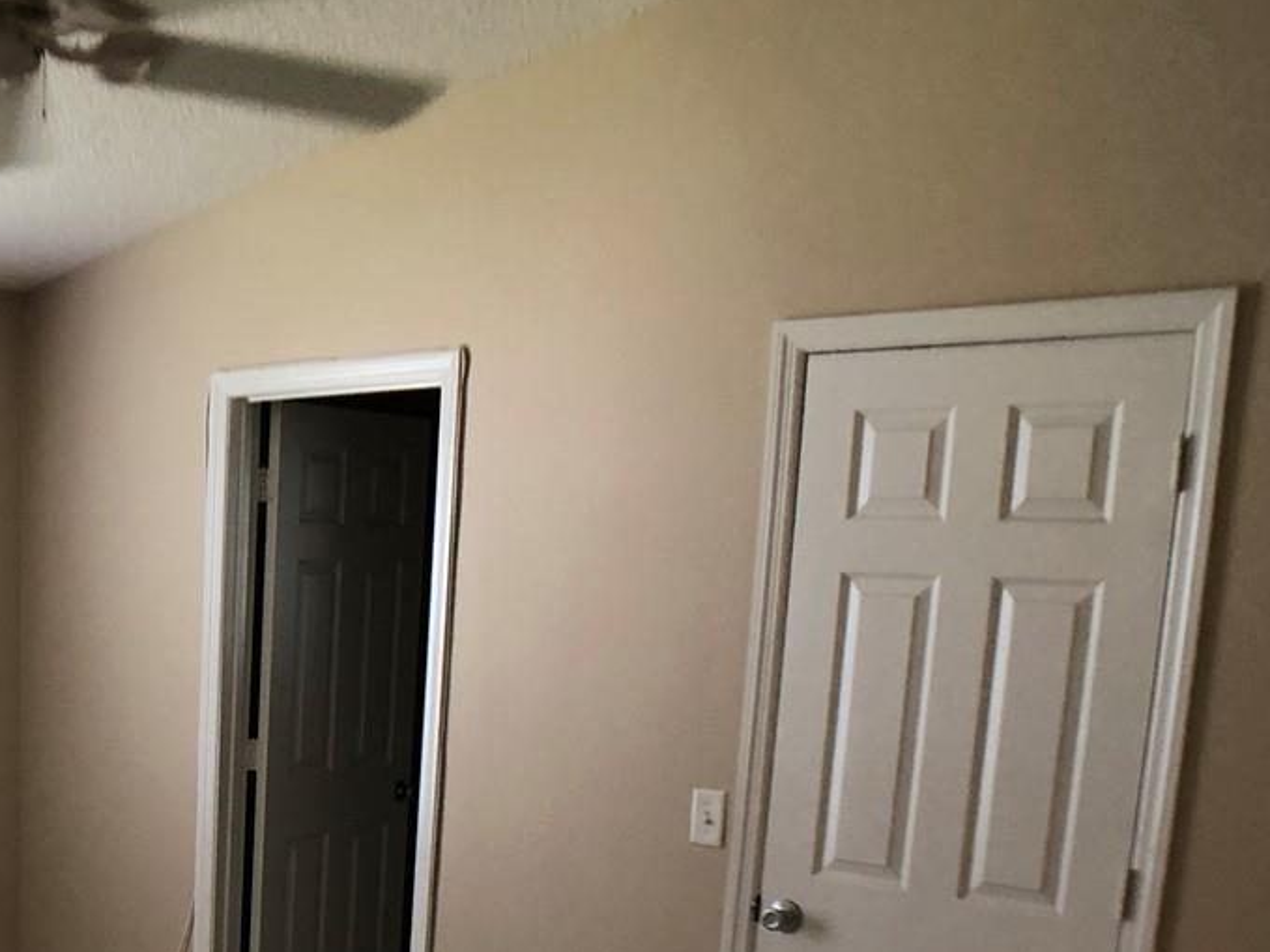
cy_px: 961
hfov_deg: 28.0
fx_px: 2421
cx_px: 60
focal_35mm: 66
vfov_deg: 21.4
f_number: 1.8
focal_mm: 4
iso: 40
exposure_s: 1/17
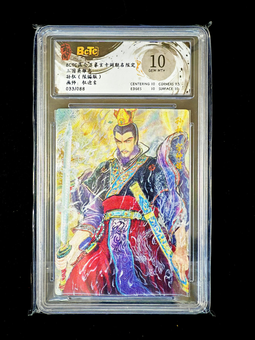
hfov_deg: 16.6
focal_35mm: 89
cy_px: 170
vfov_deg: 22.0
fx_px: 874
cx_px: 128
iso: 160
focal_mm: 8.67
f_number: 2.4
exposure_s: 1/33
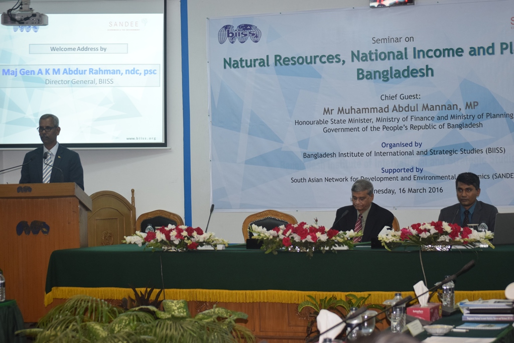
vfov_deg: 16.6
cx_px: 257
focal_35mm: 82
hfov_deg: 24.6
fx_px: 1178
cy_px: 172
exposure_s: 1/100
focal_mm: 55
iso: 800
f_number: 5
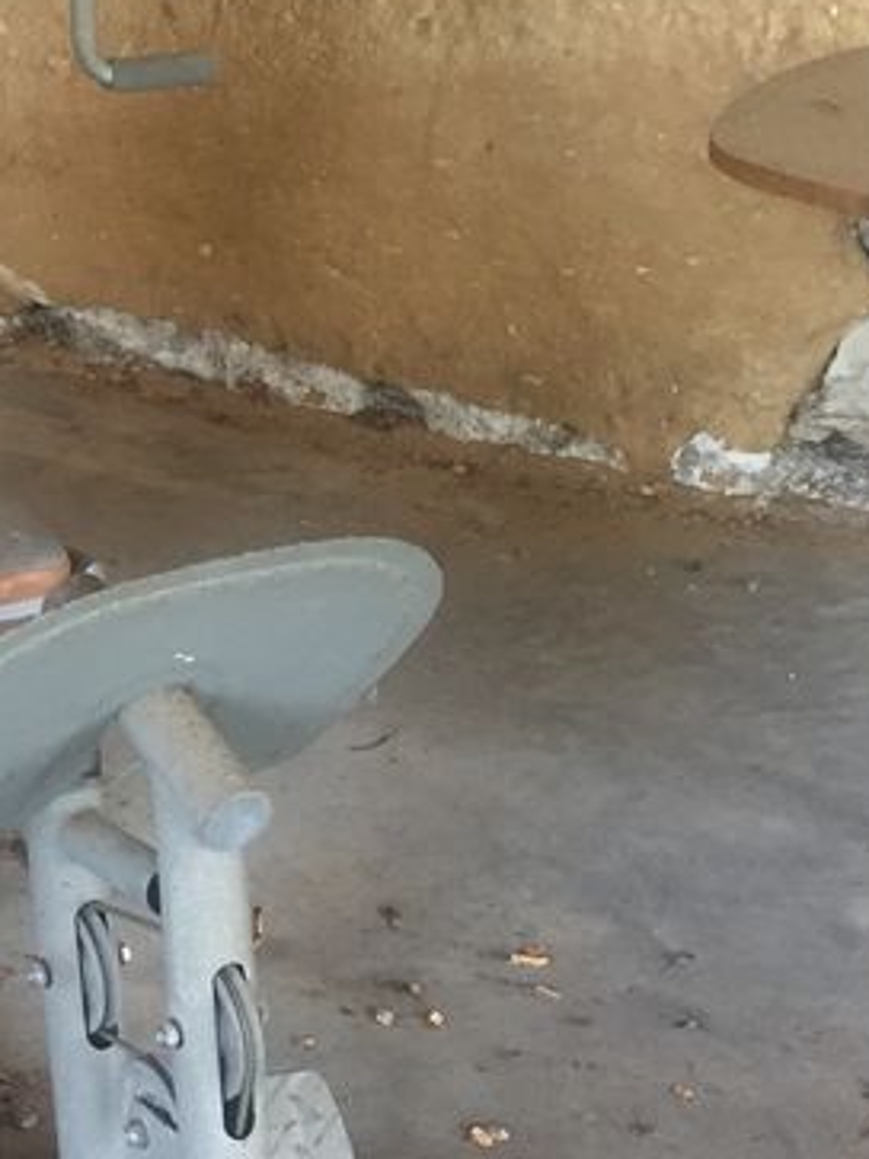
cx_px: -137
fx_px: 2679
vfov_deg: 24.1
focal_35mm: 80
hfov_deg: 17.7
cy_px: 278
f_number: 2.2
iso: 64
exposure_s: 1/33
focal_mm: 4.15
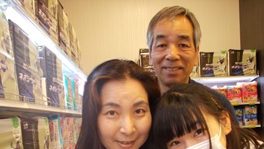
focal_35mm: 39
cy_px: 131
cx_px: 145
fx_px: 273
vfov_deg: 29.3
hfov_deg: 51.5
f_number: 3.2
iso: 200
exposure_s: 1/25
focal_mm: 4.6
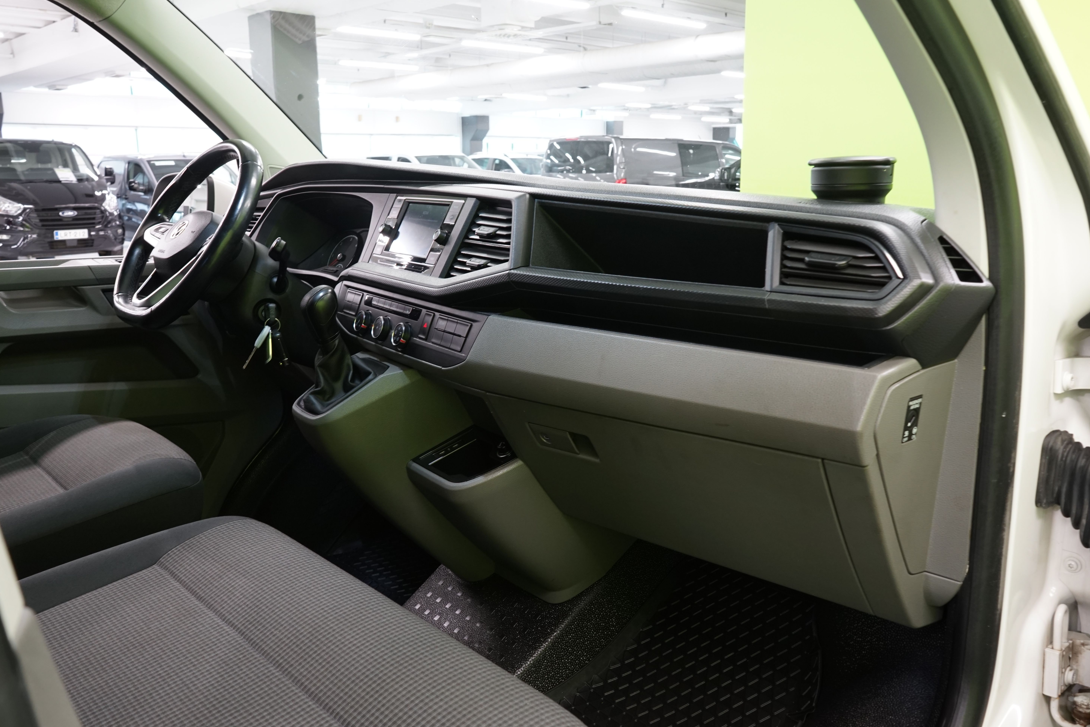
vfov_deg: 45.0
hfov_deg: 63.7
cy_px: 358
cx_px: 554
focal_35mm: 29
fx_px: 878
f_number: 9
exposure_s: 1/6
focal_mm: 28
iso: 800
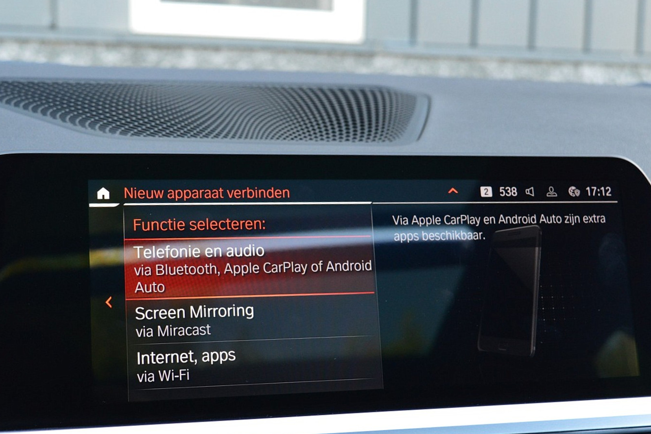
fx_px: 977
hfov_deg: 36.9
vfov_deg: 25.1
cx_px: 317
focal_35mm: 54
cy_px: 237
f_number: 7.1
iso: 800
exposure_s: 1/60
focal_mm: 30
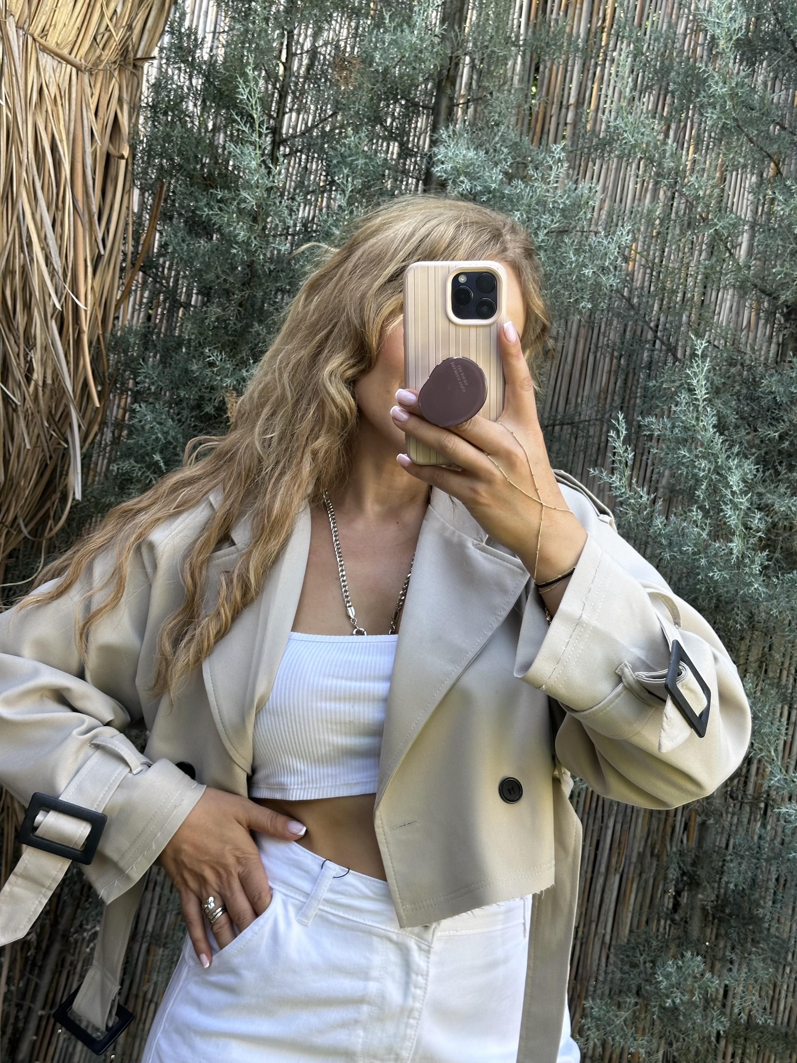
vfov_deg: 39.7
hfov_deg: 30.3
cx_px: 398
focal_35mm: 48
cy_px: 532
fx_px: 1474
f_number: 1.78
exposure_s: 1/211
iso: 50
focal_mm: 6.86
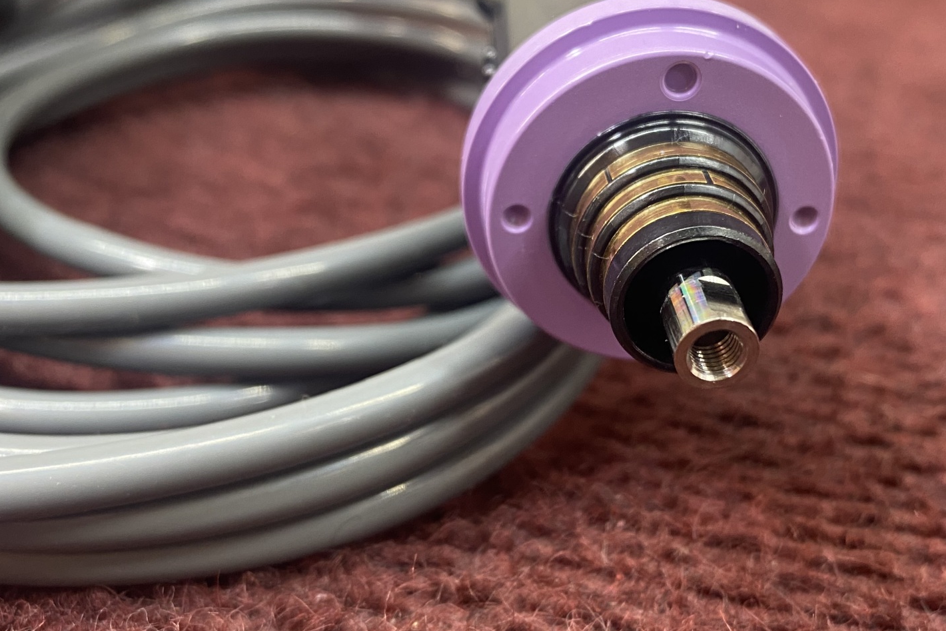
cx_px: 594
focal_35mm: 39
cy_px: 261
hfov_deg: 49.0
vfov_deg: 34.1
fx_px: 1025
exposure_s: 1/60
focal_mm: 4.25
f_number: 1.8
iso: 200
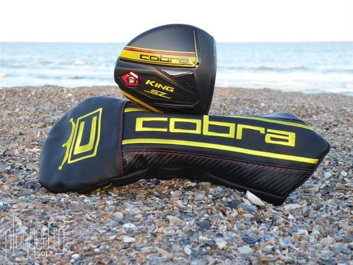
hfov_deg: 18.4
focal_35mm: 107
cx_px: 176
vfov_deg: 13.8
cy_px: 132
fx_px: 1091
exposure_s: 1/60
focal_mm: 17.5
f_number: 5
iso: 200
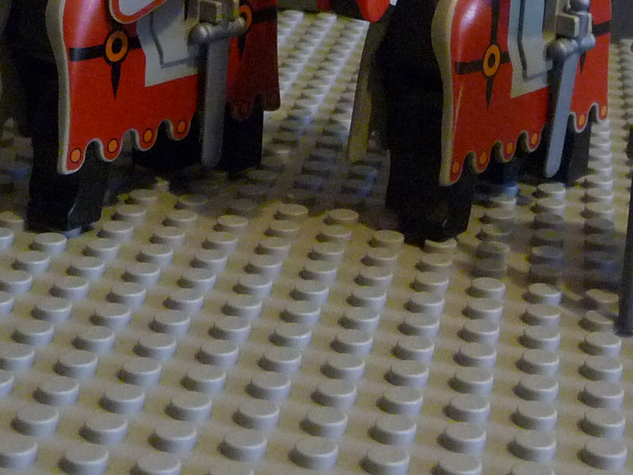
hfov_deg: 21.5
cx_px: 338
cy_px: 126
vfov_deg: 16.2
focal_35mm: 91
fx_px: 1665
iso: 400
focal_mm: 4.7
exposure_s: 1/8
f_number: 3.3
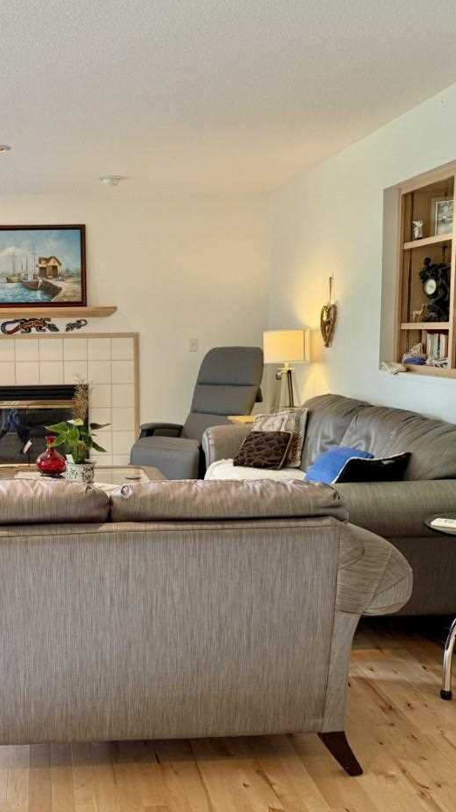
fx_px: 774
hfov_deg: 31.7
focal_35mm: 36
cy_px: 409
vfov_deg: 55.3
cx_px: 71
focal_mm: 6.76
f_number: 1.78
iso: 160
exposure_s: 1/120
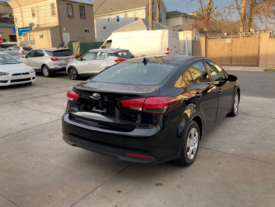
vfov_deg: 48.2
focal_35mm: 29
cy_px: 101
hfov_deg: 61.6
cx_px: 142
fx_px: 230
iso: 25
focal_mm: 3.99
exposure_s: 1/120
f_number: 1.8
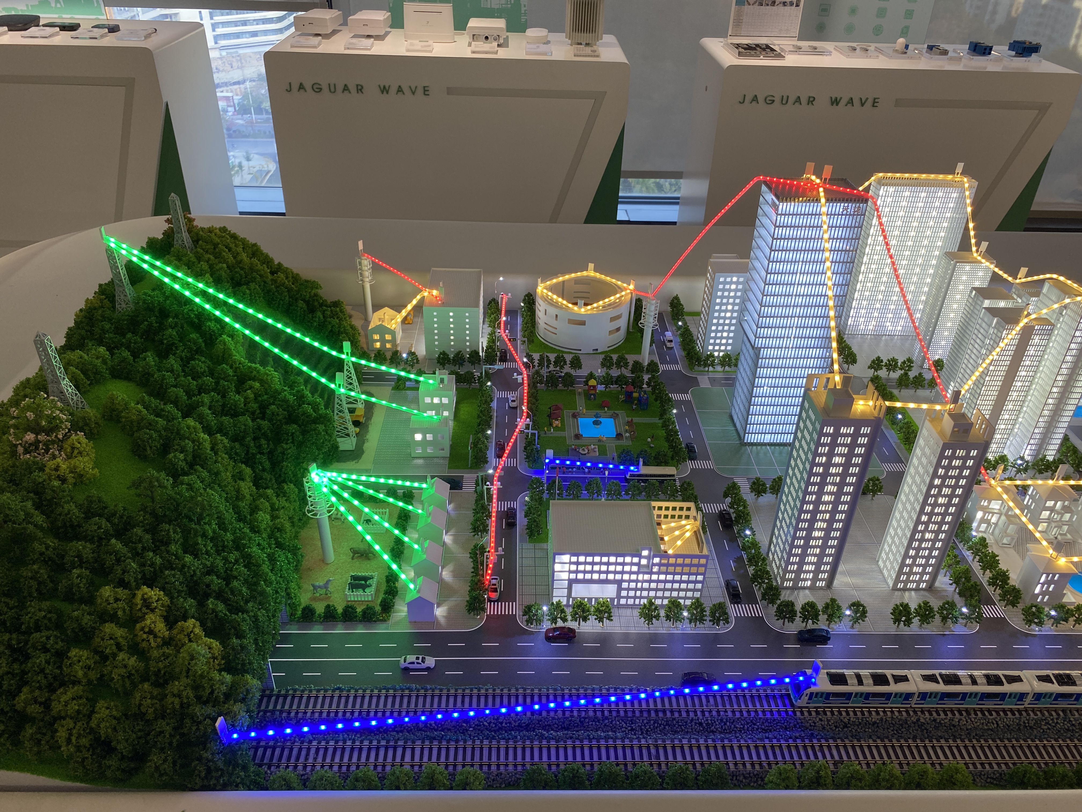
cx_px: 541
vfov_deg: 53.1
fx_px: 813
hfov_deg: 67.3
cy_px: 406
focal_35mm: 26
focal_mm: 4.25
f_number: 1.8
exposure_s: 1/121
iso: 64
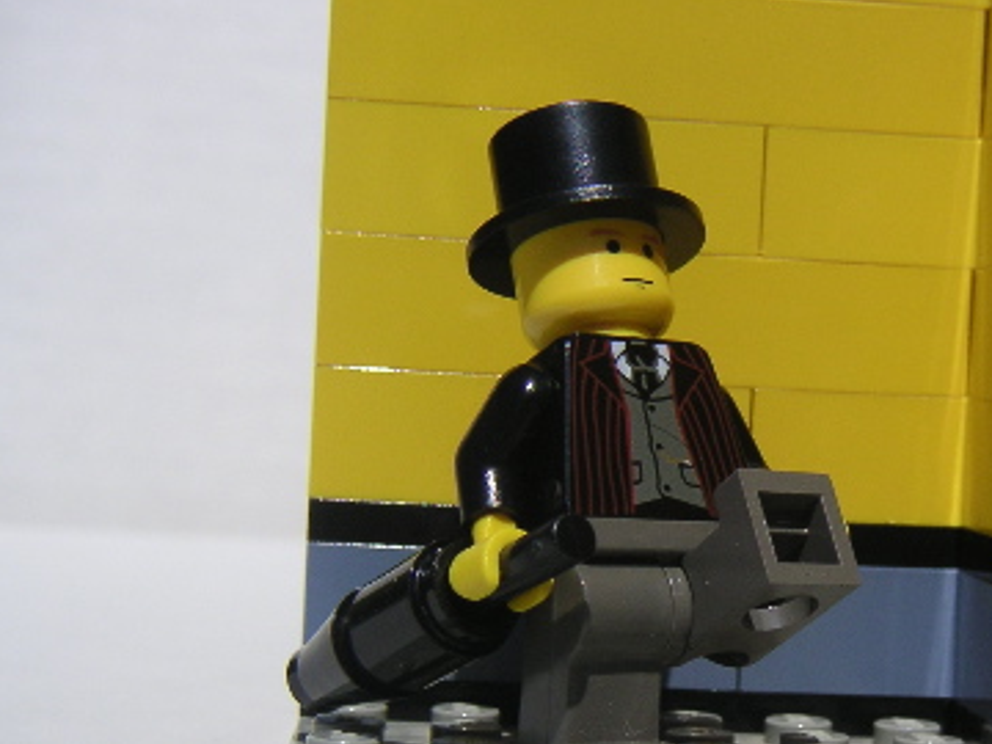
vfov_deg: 17.4
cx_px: 758
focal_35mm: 85
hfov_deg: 22.8
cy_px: 435
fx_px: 2436
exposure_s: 1/500
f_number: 6.7
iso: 50
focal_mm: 8
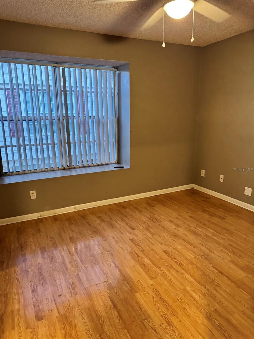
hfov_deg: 56.8
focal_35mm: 24
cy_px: 170
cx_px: 127
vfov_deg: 71.6
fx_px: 235
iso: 500
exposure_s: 1/60
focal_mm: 6.76
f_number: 1.78
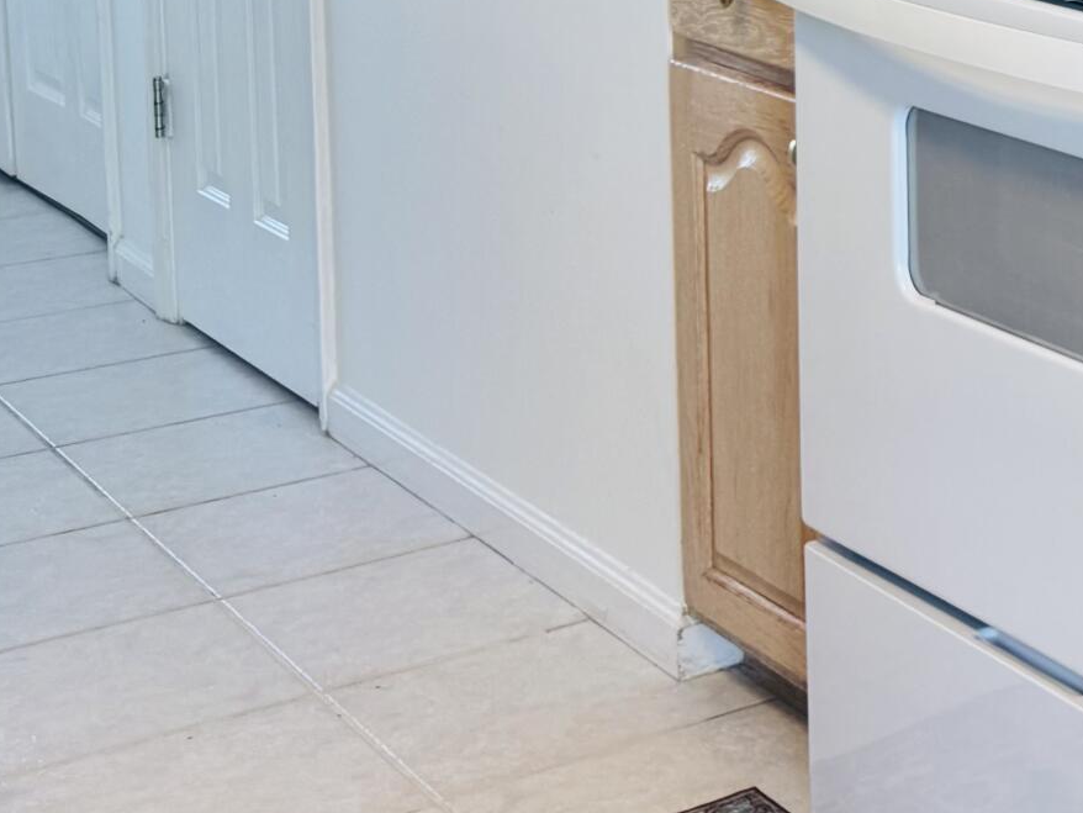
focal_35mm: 82
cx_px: 1817
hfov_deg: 19.3
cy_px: -188
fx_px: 2566
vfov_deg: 17.1
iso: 100
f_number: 1.78
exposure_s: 1/120
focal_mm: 6.76
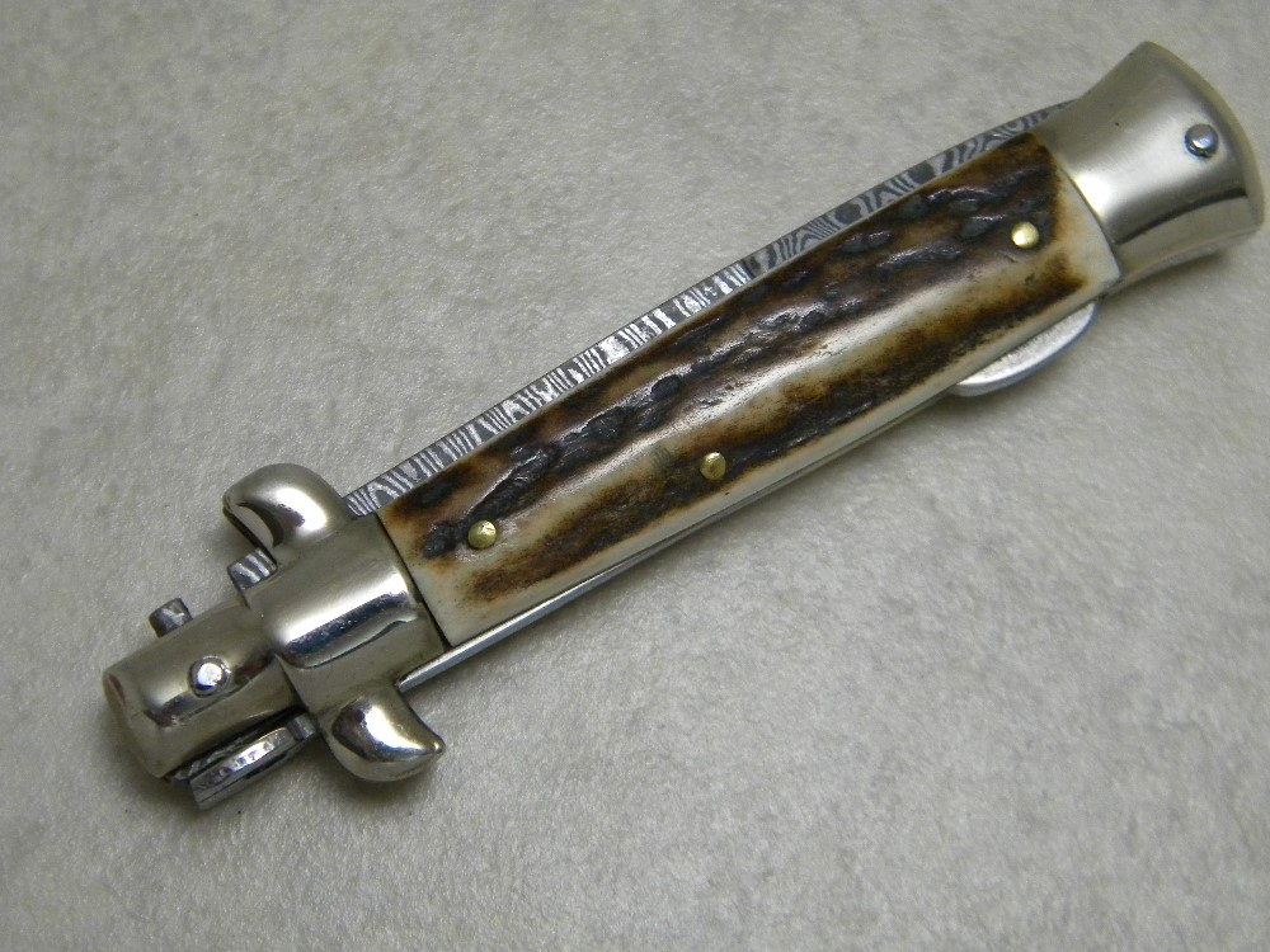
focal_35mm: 83
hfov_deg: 23.6
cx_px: 635
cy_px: 476
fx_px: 3045
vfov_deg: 17.8
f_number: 4.5
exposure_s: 1/41.6
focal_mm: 15.1
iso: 400
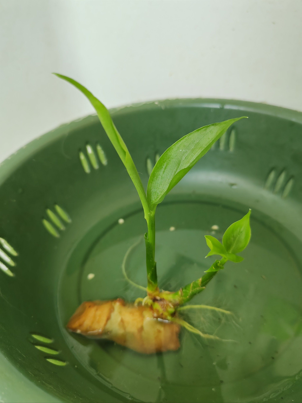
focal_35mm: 27
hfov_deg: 51.4
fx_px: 314
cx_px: 151
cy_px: 202
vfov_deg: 65.3
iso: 250
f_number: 1.9
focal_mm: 5.52
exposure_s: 1/100
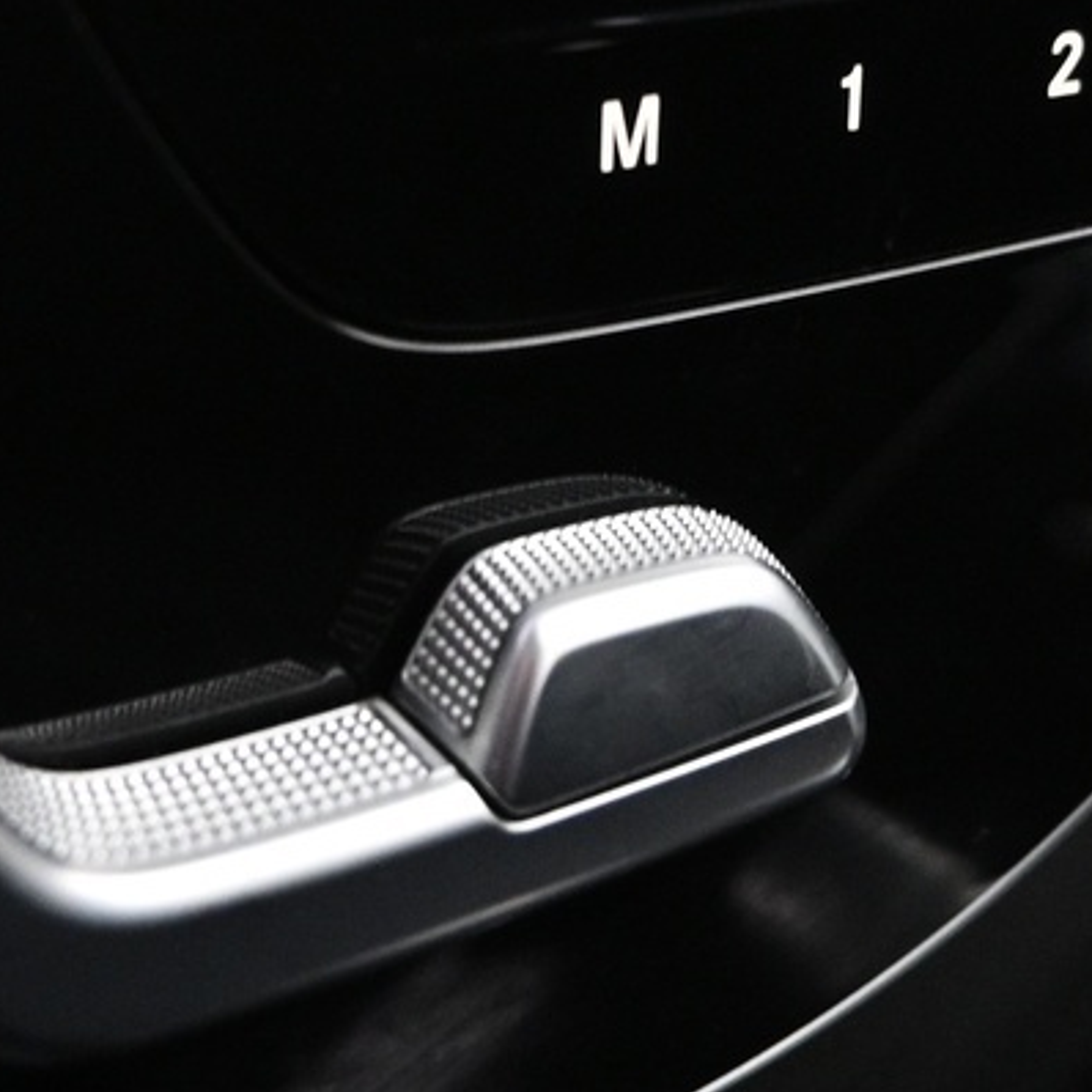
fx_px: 2962
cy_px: 225
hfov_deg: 20.9
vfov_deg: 20.7
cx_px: 491
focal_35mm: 83
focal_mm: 16
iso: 1600
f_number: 3.5
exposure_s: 1/15
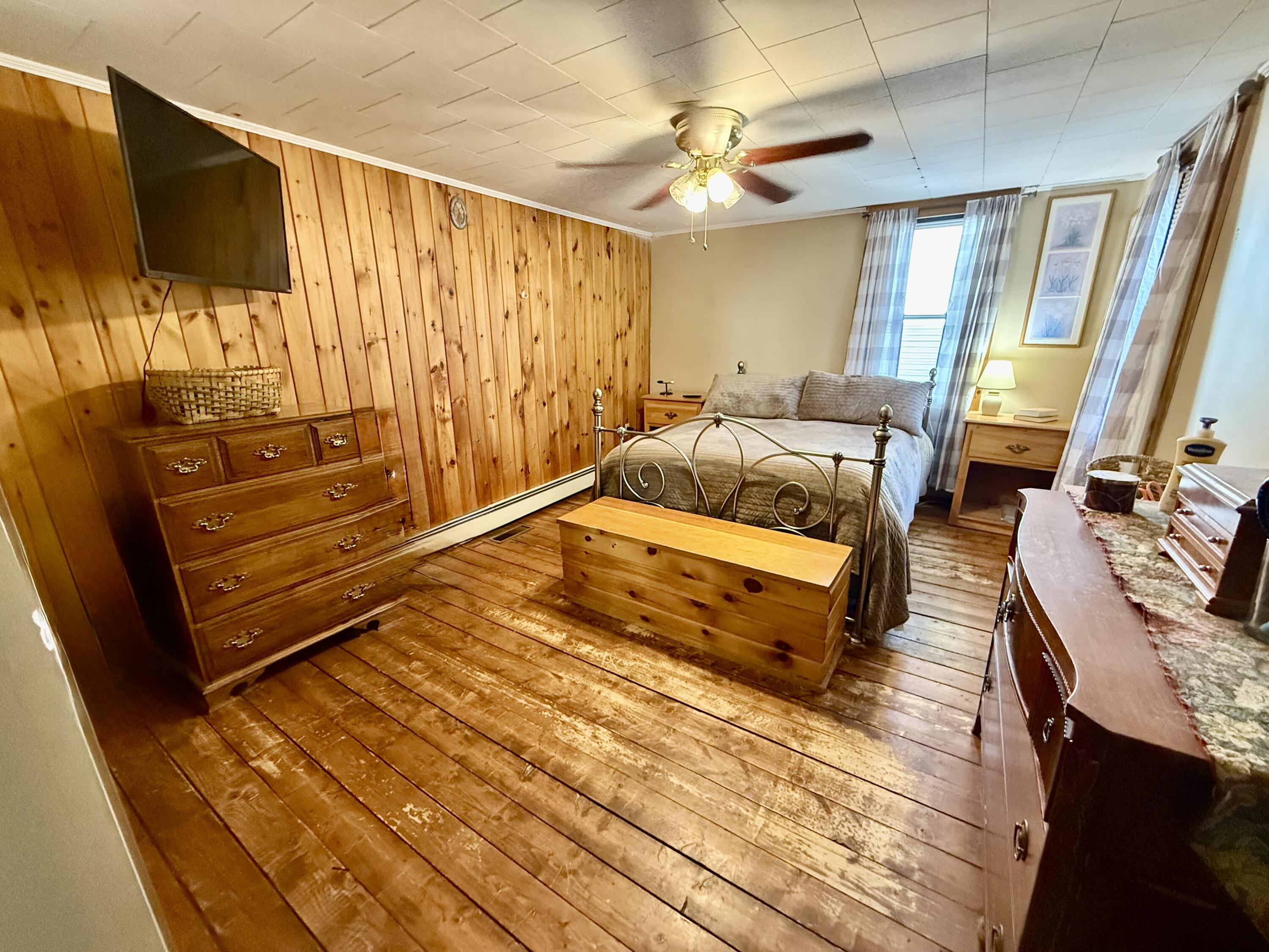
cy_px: 476
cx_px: 634
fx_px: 513
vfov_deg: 85.7
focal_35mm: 14
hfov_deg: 102.1
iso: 800
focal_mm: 2.22
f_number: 2.2
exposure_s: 1/60
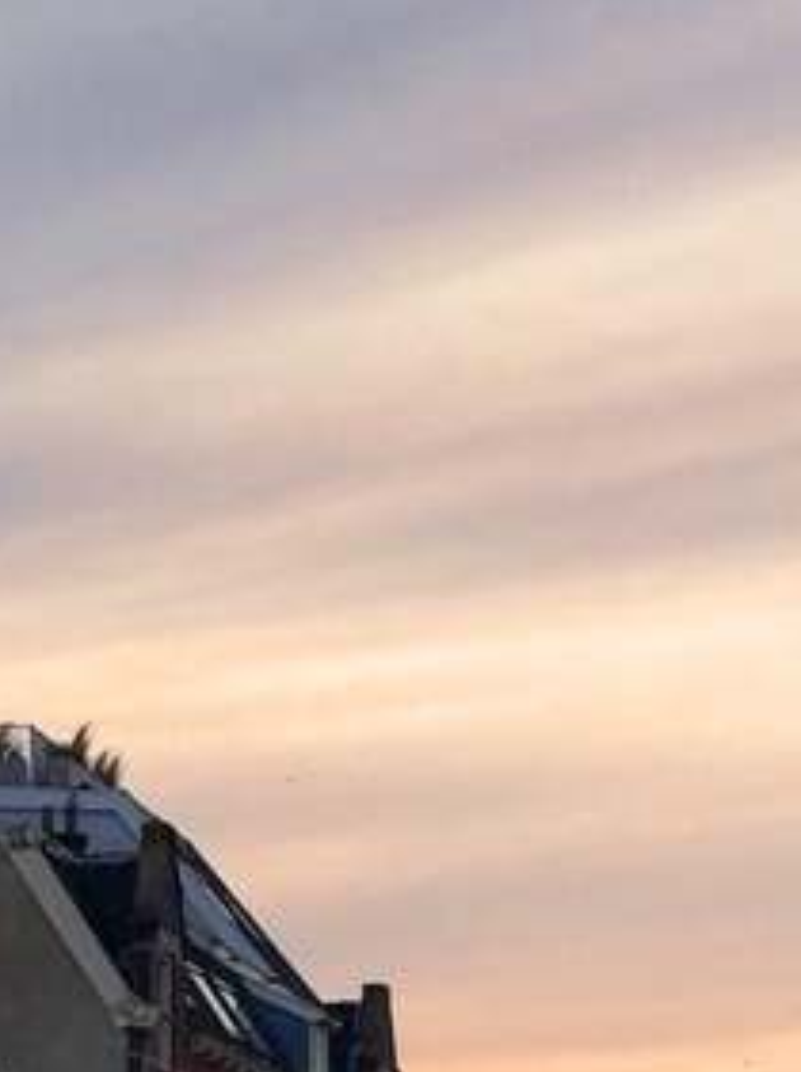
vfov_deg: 13.3
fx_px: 4515
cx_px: 469
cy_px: 1087
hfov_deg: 10.1
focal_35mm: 146
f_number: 2.2
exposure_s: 1/147
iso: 50
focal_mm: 3.81
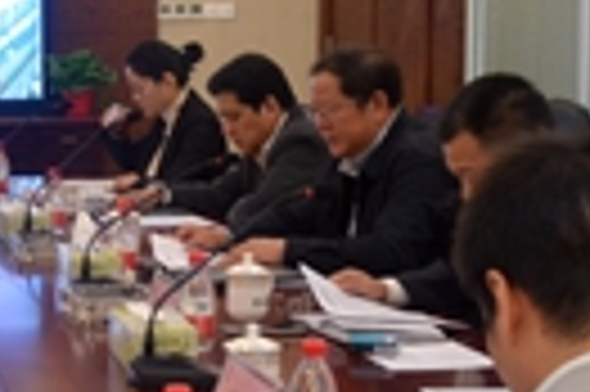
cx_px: -99
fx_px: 1686
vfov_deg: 13.3
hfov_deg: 18.9
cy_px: 205
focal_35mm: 103
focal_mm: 18
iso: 1000
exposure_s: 1/40
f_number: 5.6
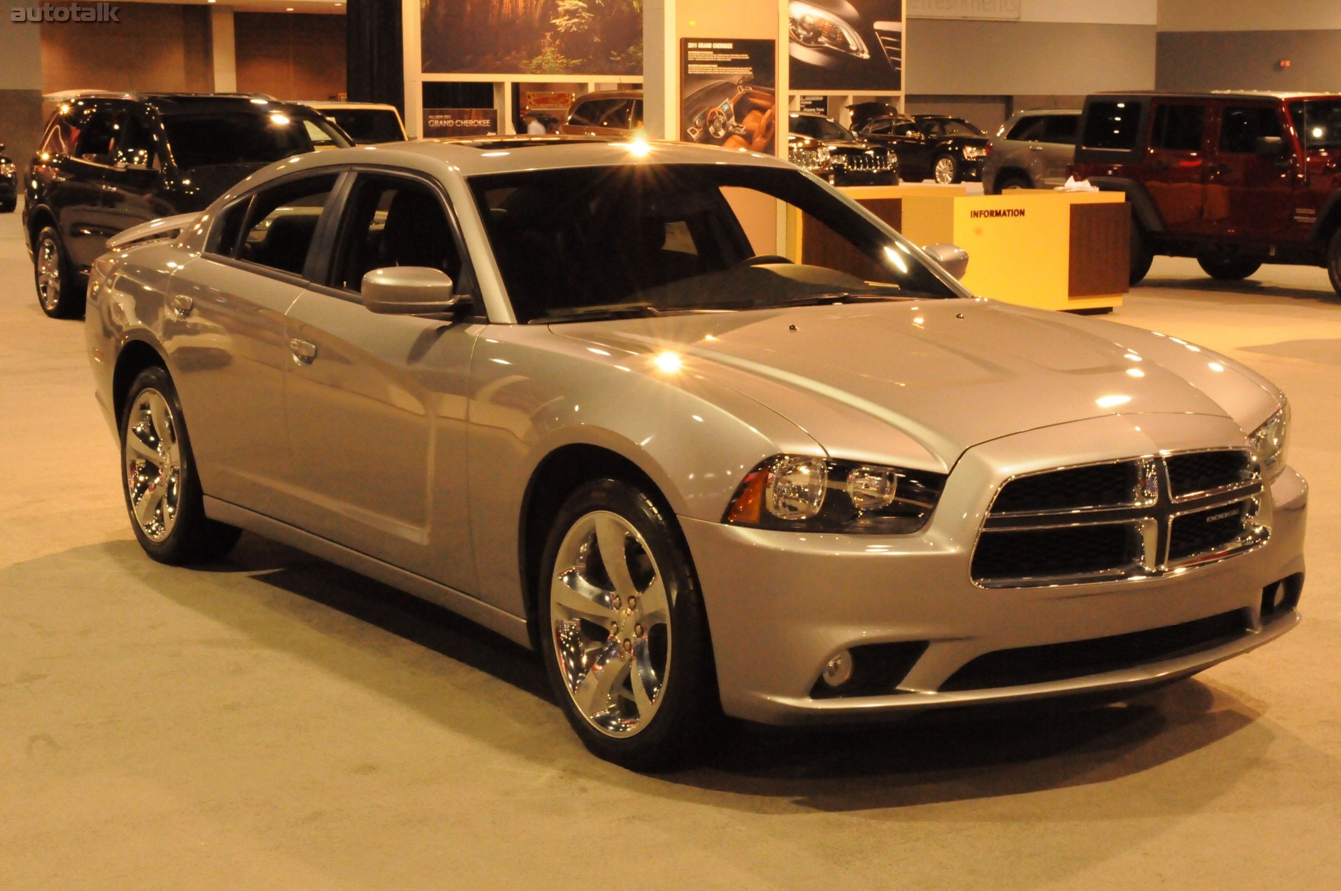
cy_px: 446
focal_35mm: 60
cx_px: 670
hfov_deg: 33.4
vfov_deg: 22.6
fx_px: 2232
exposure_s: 1/13
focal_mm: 40
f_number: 18
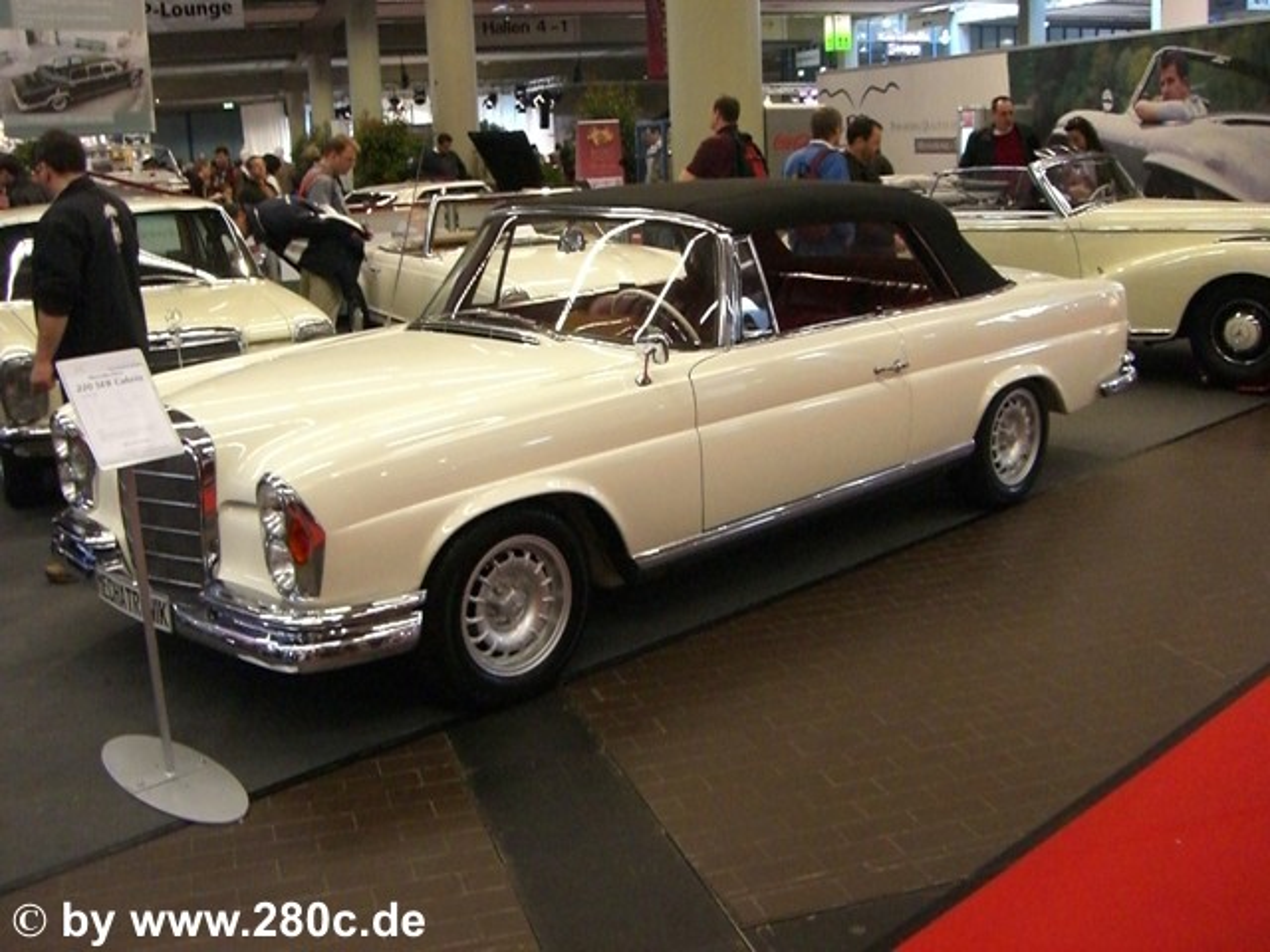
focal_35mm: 38
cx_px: 635
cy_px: 476
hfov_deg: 49.0
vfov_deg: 37.7
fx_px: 1394
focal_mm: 6.2
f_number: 2.7
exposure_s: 1/60
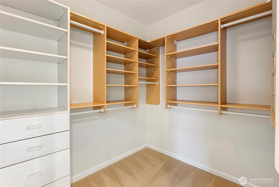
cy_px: 94
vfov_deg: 73.8
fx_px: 124
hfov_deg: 96.7
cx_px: 140
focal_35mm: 16
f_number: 8
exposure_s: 1/8
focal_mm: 16
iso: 1600
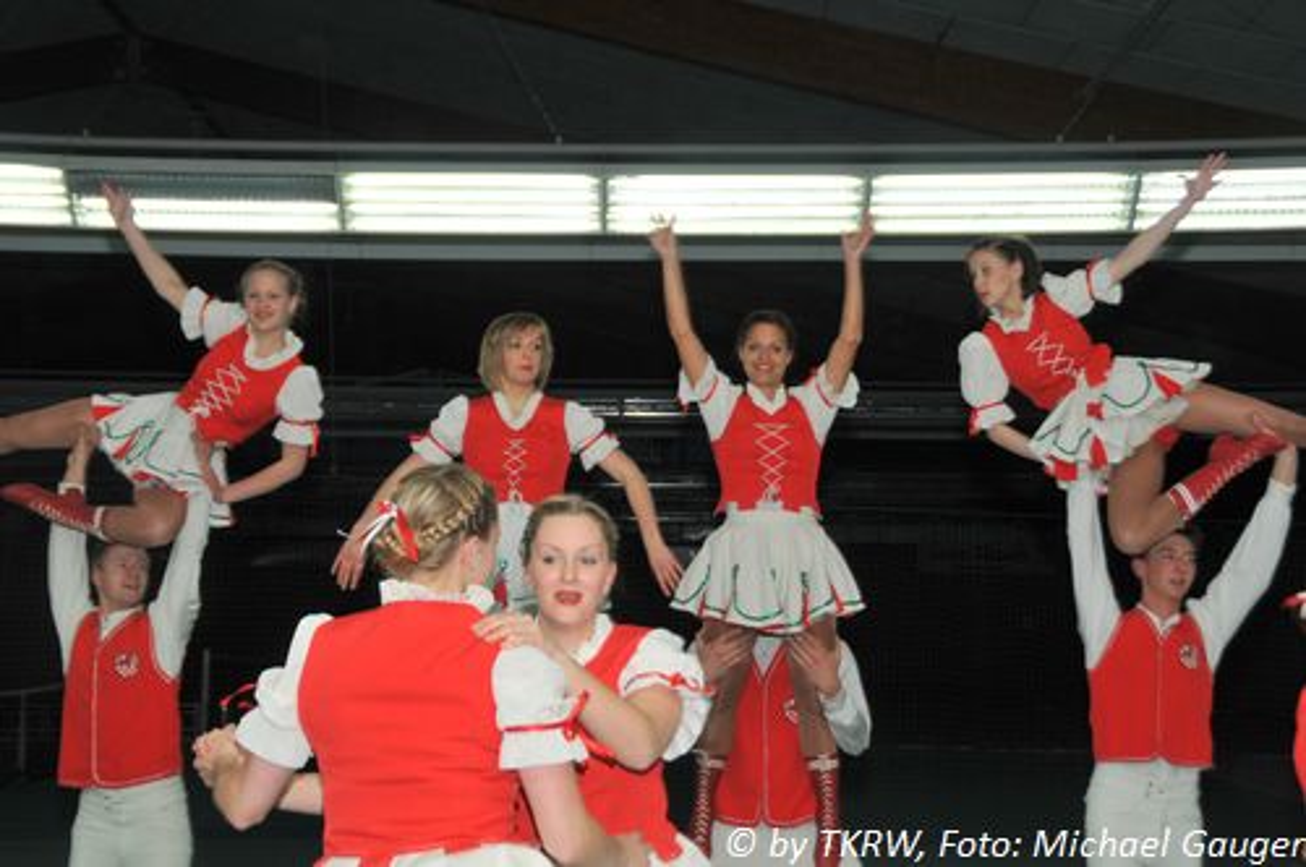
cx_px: 653
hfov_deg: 31.9
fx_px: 2283
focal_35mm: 63
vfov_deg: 21.5
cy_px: 434
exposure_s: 1/125
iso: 400
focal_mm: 42
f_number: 5.6
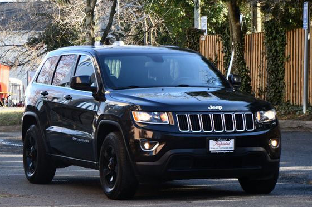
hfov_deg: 11.8
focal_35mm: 175
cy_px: 97
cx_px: 153
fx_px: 1515
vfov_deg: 7.8
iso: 280
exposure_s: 1/250
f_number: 5.6
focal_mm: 102
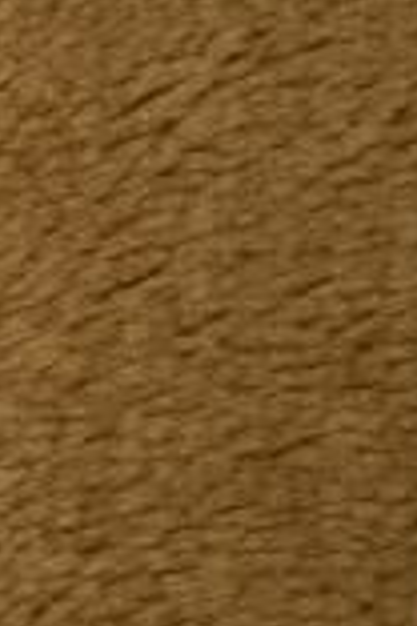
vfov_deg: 13.7
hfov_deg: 8.3
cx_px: 1047
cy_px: 514
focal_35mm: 149
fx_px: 2589
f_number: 1.8
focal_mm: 3.99
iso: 80
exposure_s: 1/50
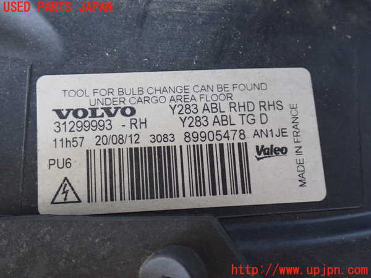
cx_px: 186
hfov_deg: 40.4
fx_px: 504
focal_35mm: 47
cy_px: 139
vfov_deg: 30.9
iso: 800
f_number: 3.1
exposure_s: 1/40
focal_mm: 8.4
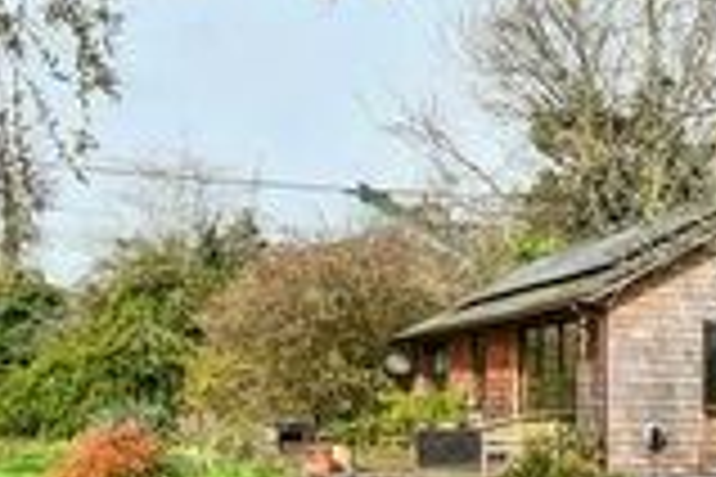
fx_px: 1313
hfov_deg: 25.2
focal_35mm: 66
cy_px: 428
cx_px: 991
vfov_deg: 20.2
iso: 250
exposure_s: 1/500
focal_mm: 15
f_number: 9
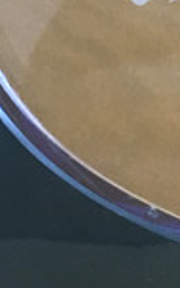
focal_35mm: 215
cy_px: -76
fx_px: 1688
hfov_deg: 6.1
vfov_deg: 9.6
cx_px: 212
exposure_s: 1/33
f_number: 2.2
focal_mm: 4.15
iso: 50
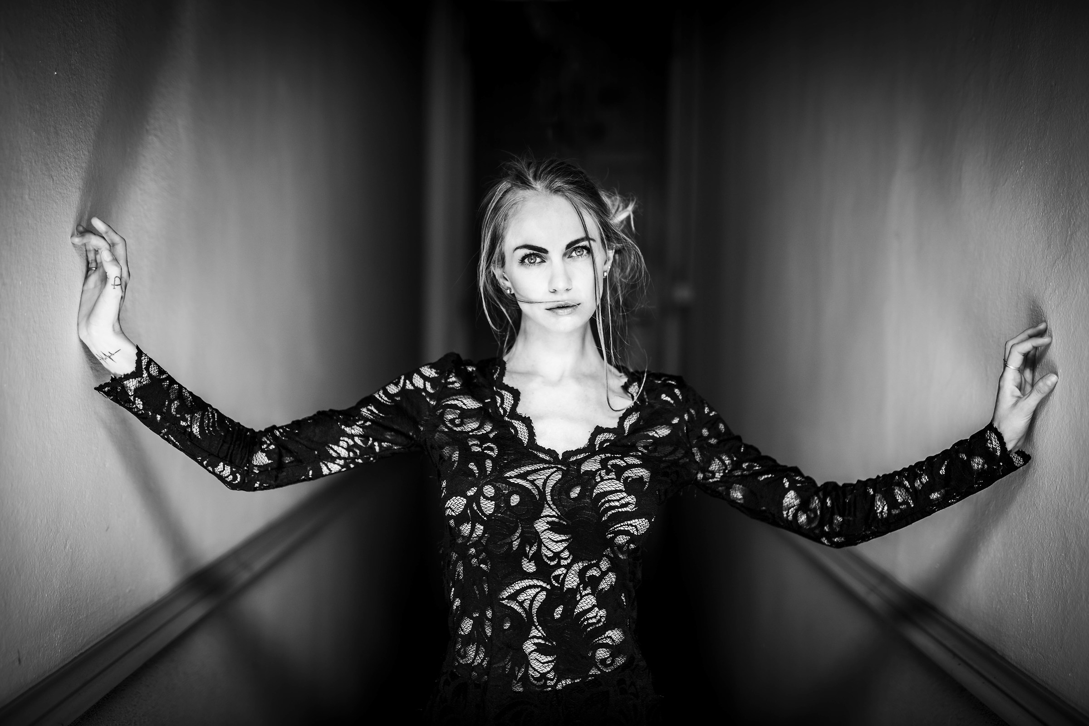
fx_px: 1513
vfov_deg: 27.0
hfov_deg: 39.6
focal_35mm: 50
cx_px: 544
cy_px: 363
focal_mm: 50
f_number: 1.4
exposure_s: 1/200
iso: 200
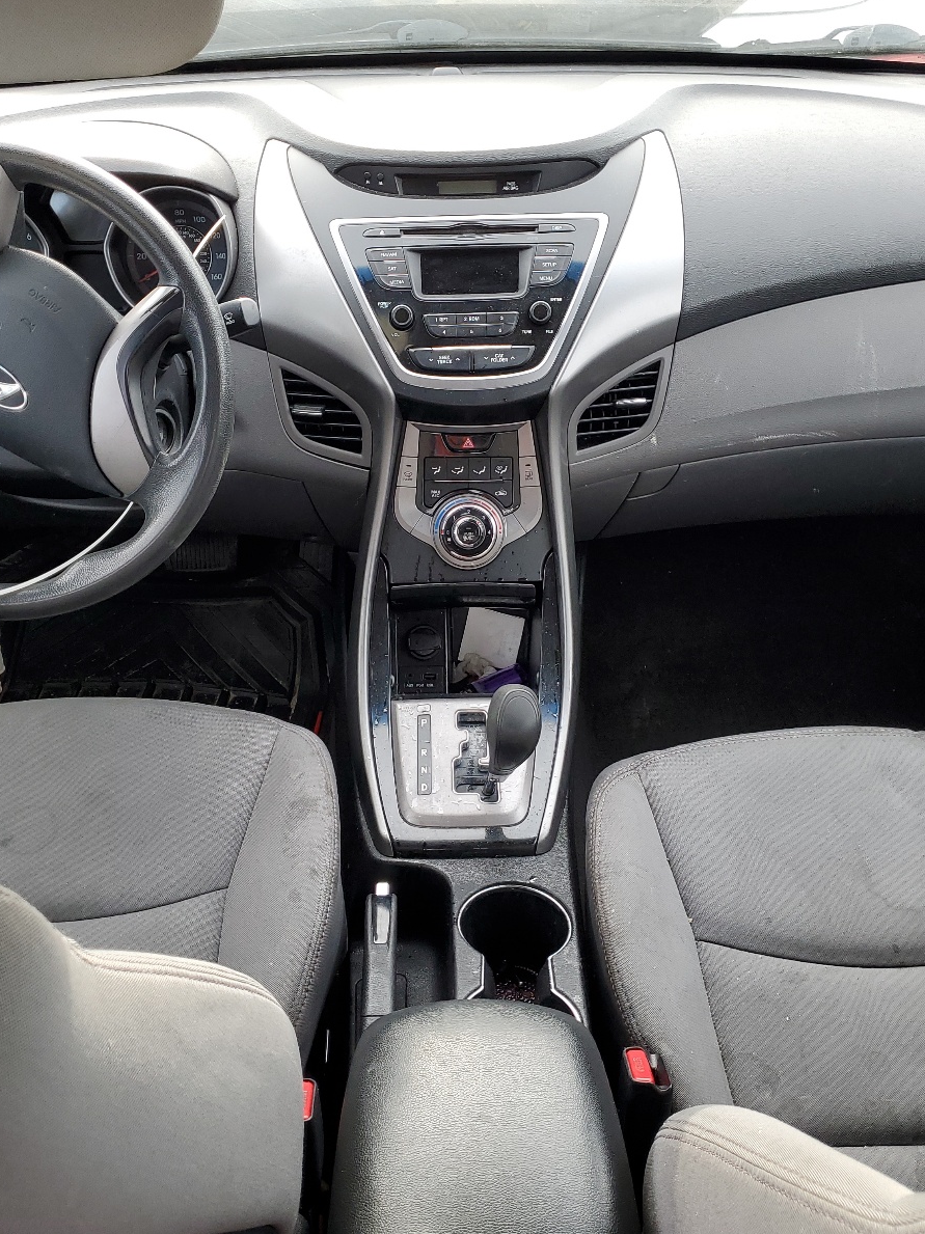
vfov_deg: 52.6
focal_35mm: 35
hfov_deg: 40.7
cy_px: 615
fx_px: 1248
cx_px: 435
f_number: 1.5
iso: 50
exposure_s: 1/120
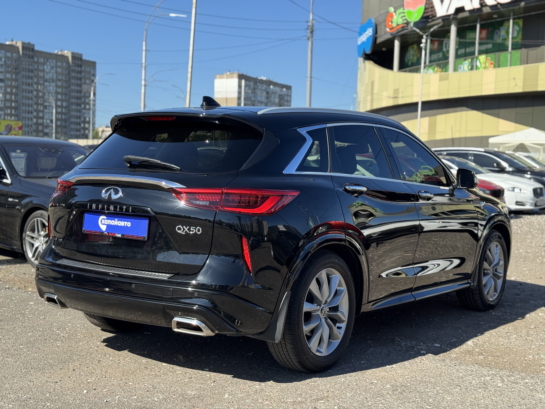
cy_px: 204
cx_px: 272
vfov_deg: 30.3
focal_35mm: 48
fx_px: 756
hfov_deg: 39.7
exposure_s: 1/2110
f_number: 1.78
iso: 64
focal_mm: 6.76
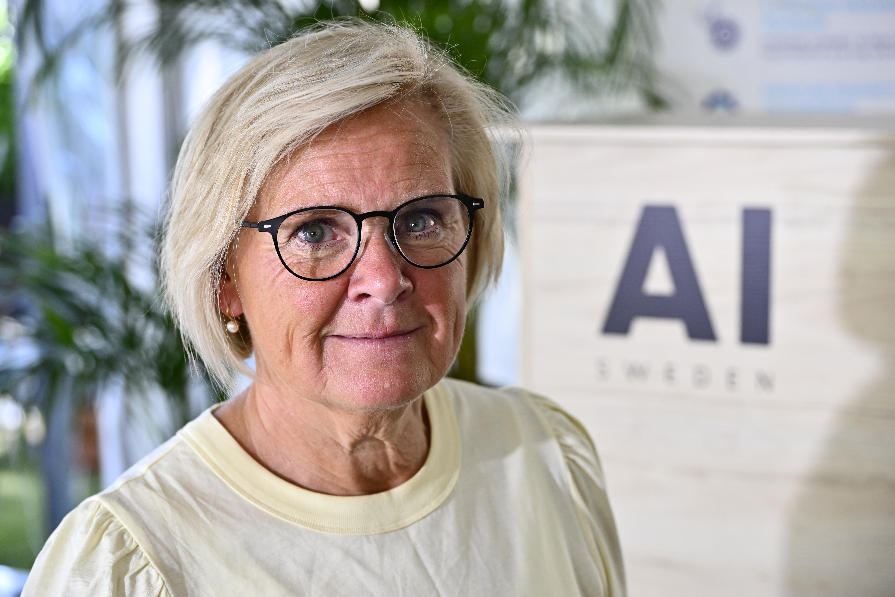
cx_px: 448
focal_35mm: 66
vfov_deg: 20.6
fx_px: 1641
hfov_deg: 30.5
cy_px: 298
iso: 450
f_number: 4
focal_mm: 66
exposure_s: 1/250
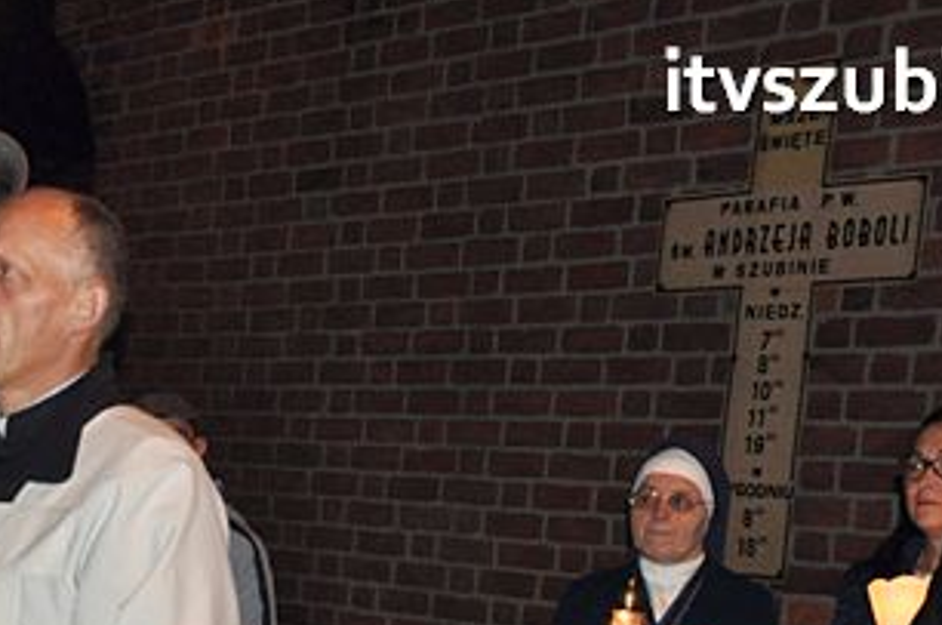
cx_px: -139
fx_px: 2613
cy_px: 848
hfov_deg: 19.4
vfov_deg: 13.1
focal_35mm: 100
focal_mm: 24
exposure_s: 1/60
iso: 1250
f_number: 4.5
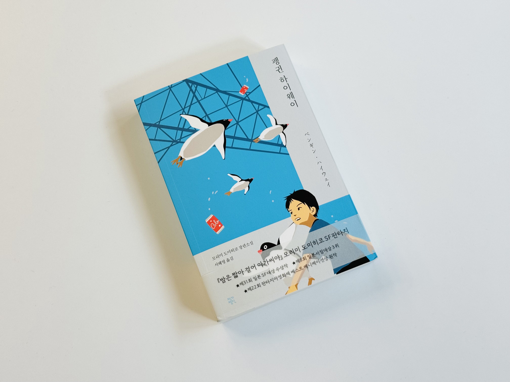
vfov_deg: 30.3
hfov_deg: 39.7
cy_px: 191
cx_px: 255
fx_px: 707
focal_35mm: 48
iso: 80
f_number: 1.78
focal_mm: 6.76
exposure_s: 1/120
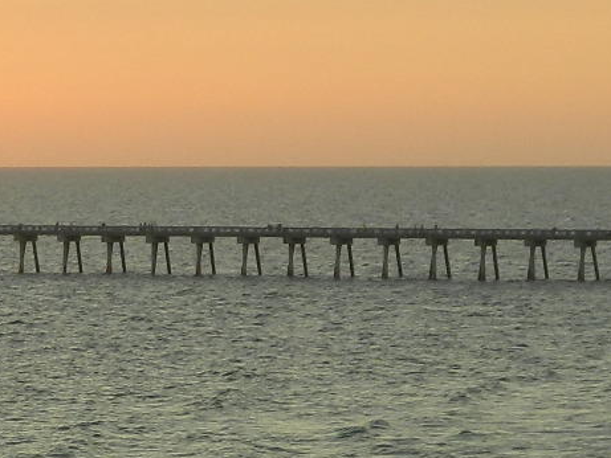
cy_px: 486
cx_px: -114
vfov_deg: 5.9
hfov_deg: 7.8
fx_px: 4467
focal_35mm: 253
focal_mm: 10.2
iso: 80
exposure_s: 1/160
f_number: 3.8
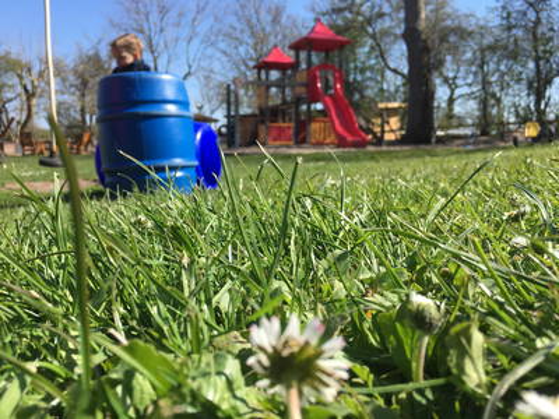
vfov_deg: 48.2
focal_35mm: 29
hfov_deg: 61.7
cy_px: 210
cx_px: 280
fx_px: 468
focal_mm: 4.15
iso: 25
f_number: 2.2
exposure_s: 1/938
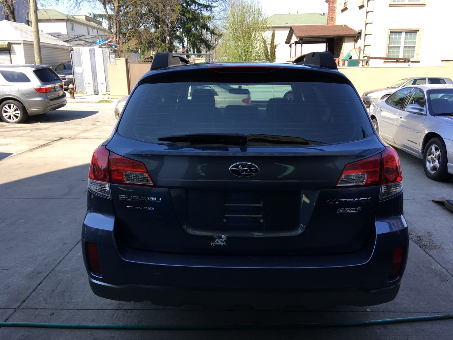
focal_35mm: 29
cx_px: 226
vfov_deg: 48.2
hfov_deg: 61.7
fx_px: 380
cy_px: 170
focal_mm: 4.15
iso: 25
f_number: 2.2
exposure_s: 1/390
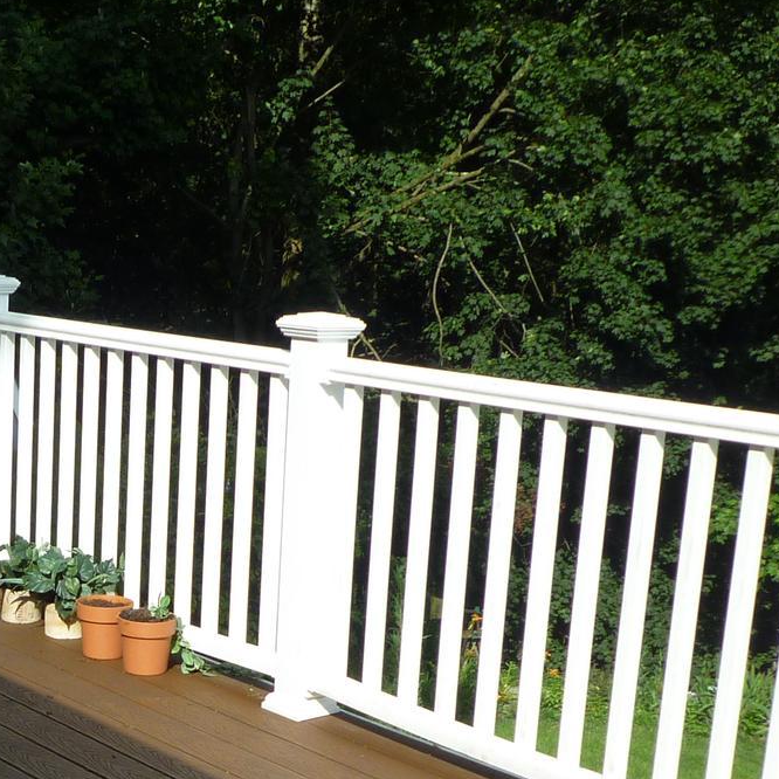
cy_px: 668
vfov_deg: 24.8
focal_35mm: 68
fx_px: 1731
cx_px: 27
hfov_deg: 24.4
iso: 80
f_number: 4
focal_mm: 4.4
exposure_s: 1/500
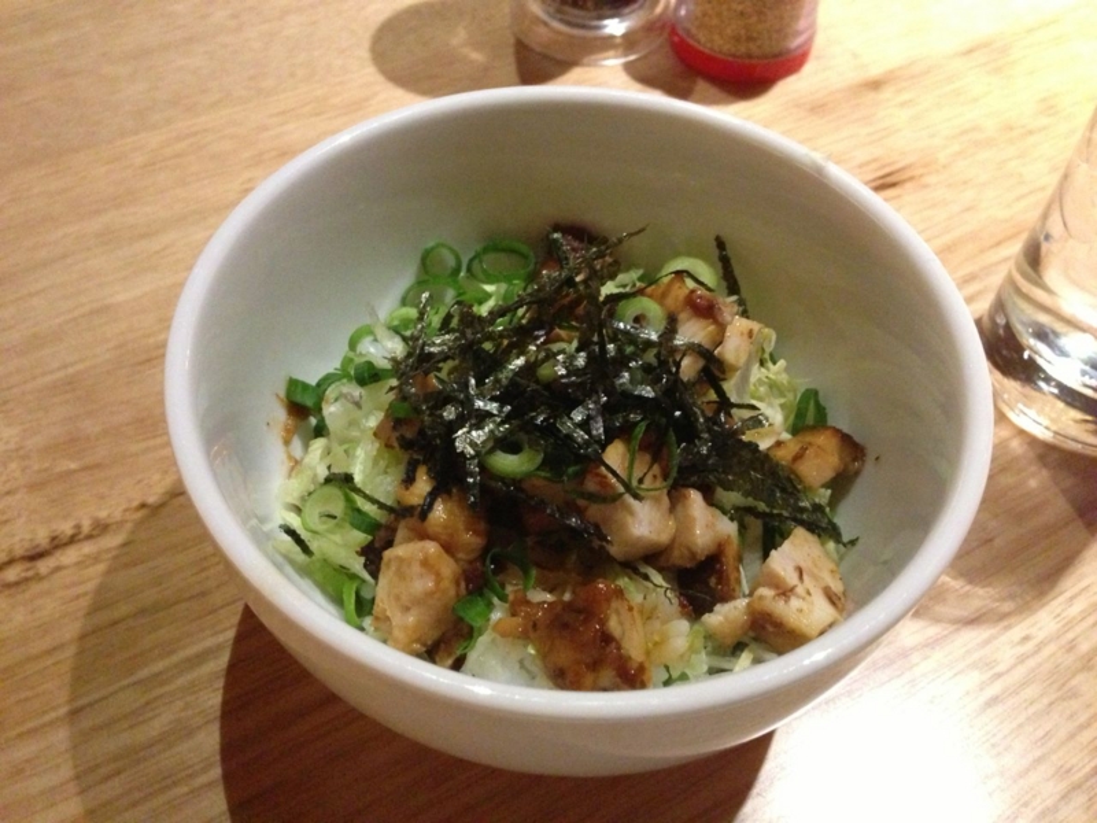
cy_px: 412
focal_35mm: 33
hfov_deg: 55.4
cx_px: 548
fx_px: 1046
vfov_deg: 42.9
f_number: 2.4
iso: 800
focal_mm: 4.13
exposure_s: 1/15
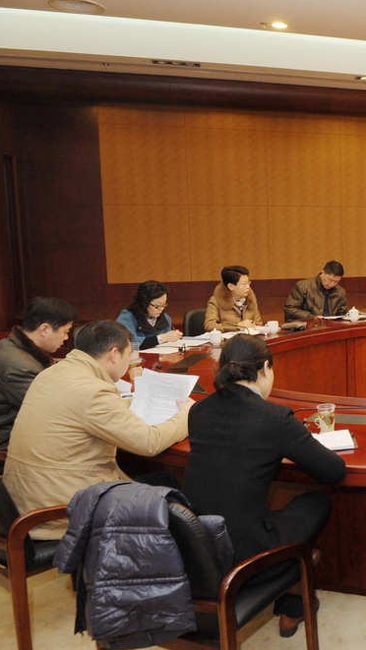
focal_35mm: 38
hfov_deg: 26.1
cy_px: 325
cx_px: 488
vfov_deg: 52.8
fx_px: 655
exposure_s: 1/60
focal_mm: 24
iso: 1250
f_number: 8
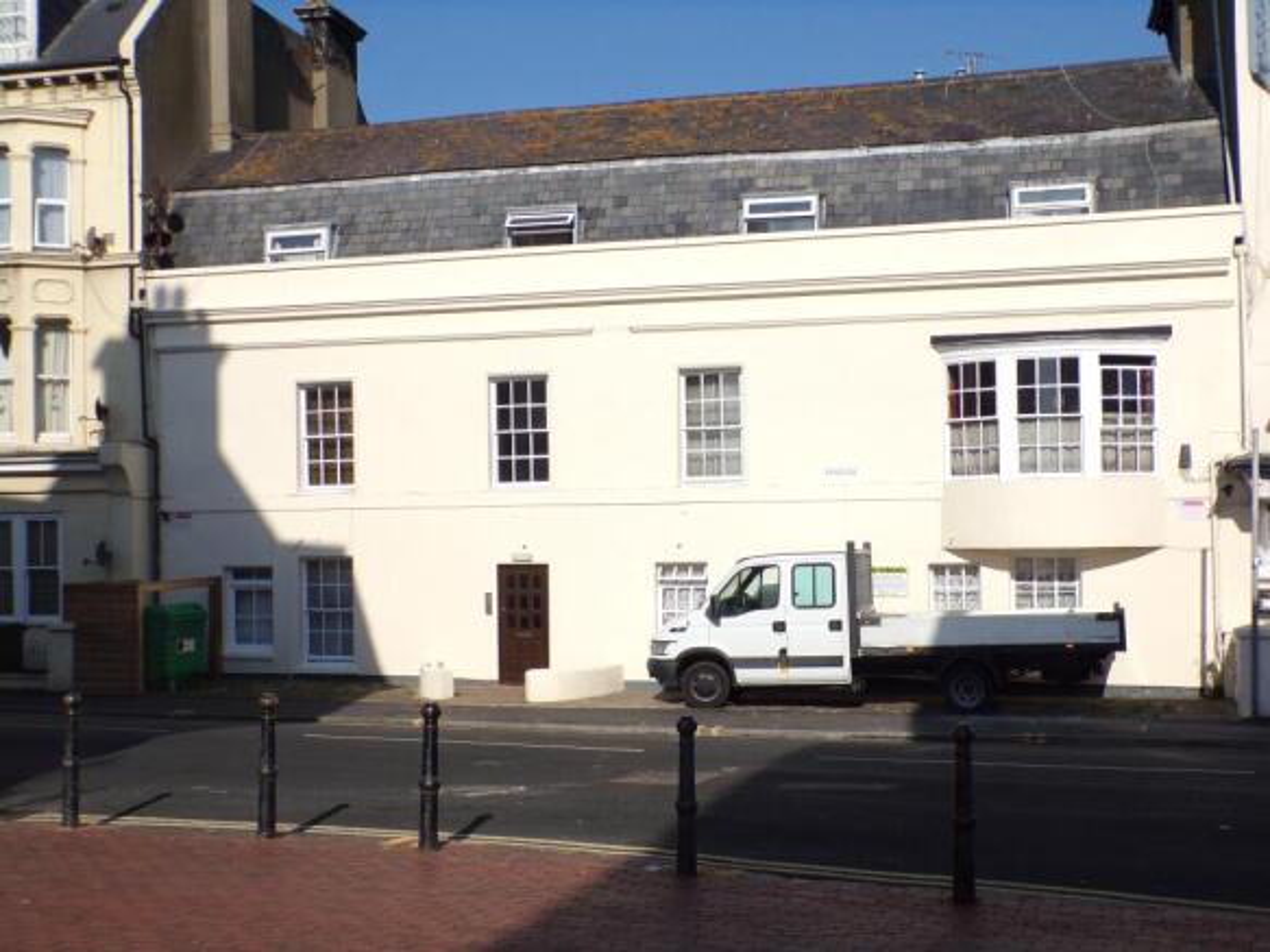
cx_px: 635
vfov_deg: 34.3
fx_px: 1541
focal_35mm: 42
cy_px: 476
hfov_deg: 44.8
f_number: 4.9
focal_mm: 7.6
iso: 80
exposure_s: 1/950
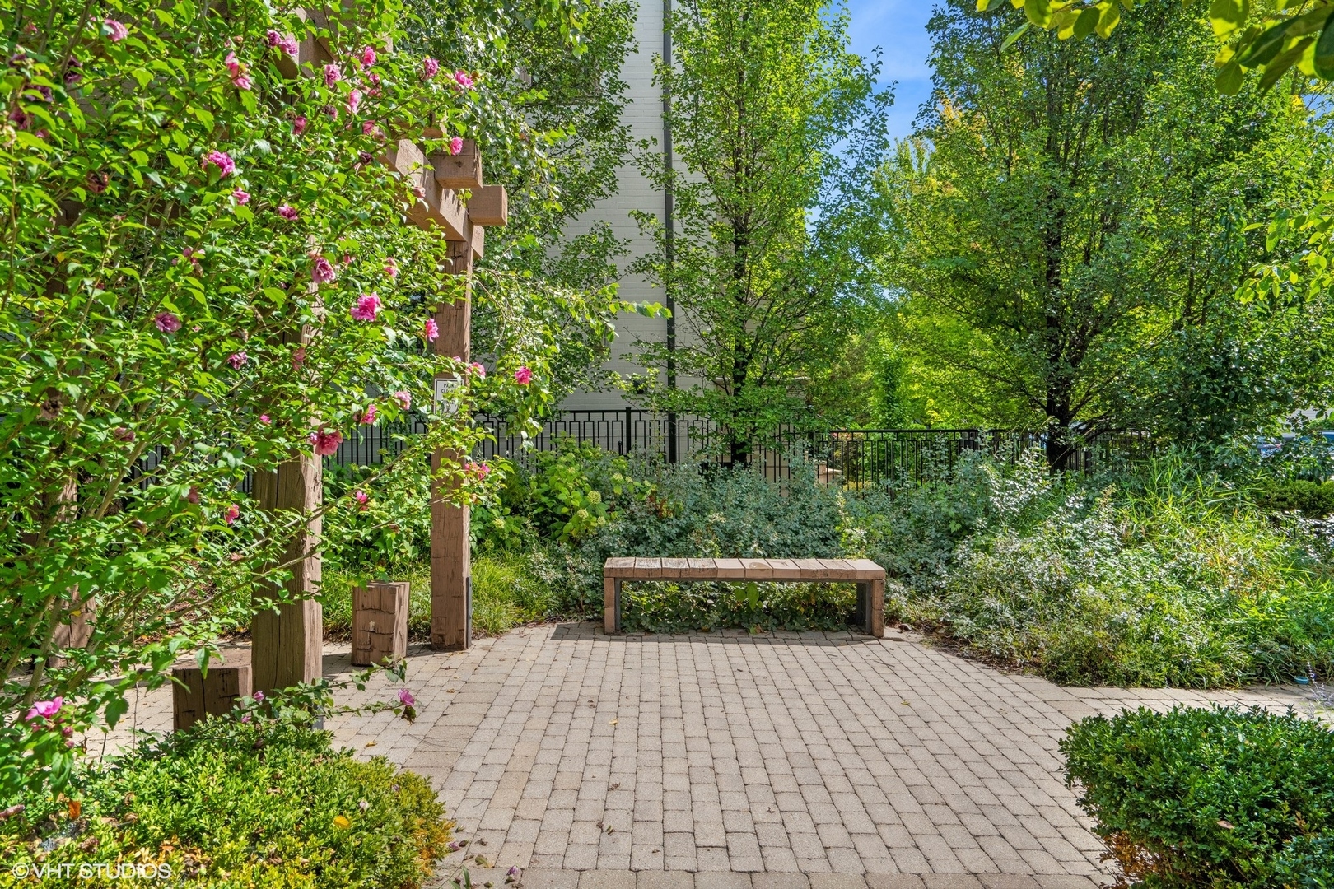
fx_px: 852
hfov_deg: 76.1
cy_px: 444
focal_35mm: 23
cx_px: 667
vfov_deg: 55.1
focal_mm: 23
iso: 320
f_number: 9
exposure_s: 1/500
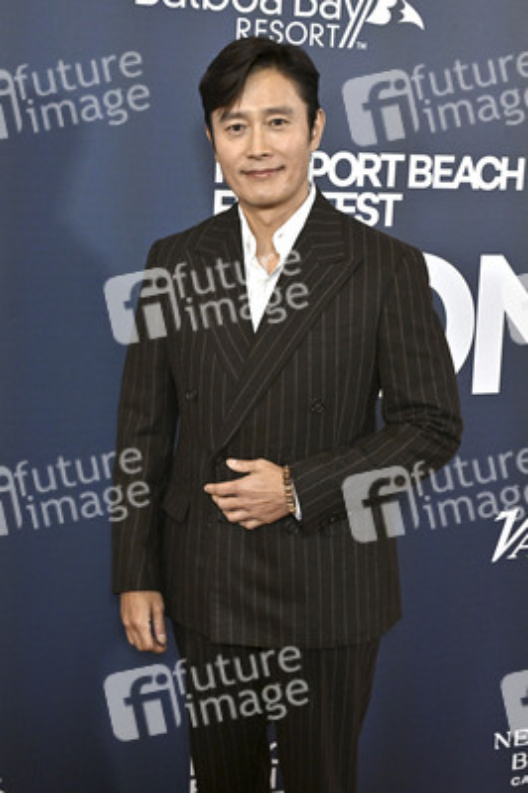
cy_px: 396
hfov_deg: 23.0
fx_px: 1300
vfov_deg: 34.0
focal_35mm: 59
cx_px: 264
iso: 2500
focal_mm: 59
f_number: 6.3
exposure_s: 1/320
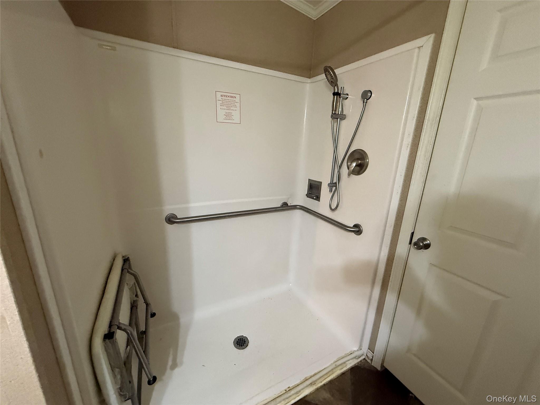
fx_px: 218
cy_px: 202
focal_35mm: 14
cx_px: 270
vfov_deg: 85.7
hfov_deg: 102.1
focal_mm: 2.22
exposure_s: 1/60
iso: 640
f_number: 2.2
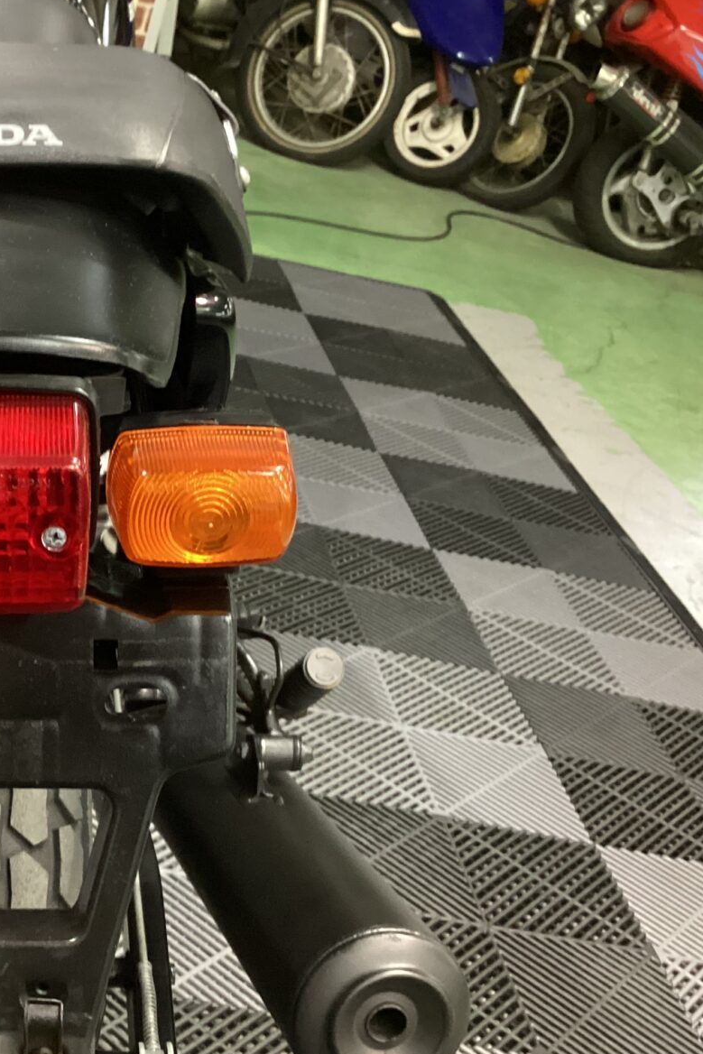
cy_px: 642
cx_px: -19
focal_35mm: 53
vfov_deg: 37.3
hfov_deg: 24.2
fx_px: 1552
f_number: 2.4
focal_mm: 3.3
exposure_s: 1/30
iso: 400
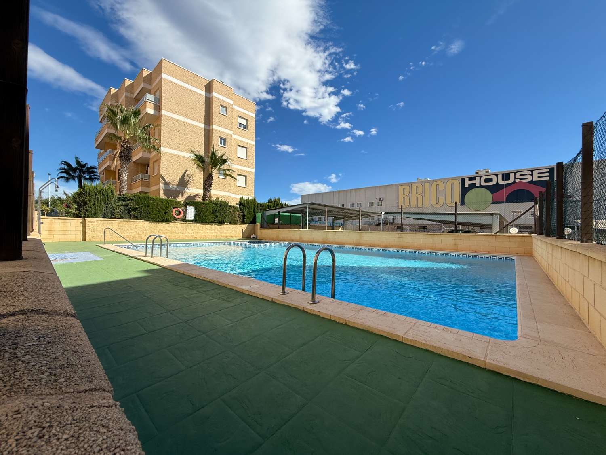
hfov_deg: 102.1
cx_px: 303
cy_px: 228
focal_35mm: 14
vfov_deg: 85.7
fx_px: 245
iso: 50
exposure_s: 1/2237
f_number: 2.2
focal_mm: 2.22
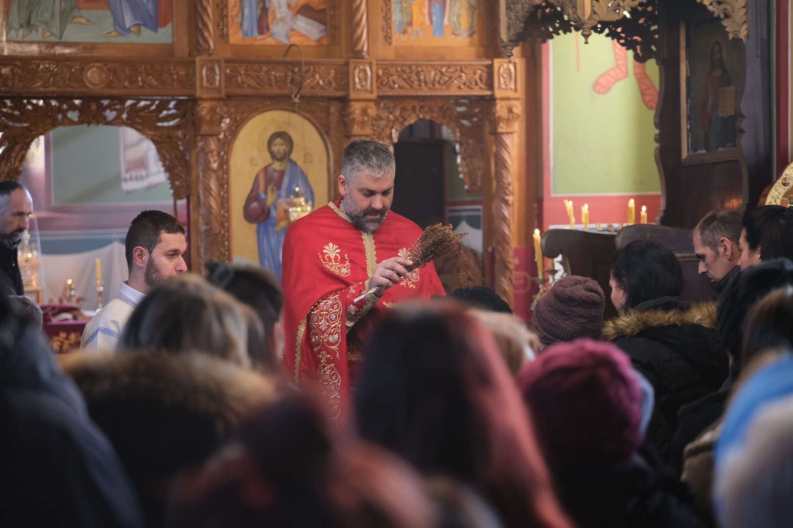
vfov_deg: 16.3
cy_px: 264
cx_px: 396
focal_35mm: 84
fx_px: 1850
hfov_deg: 24.2
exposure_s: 1/320
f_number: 1.7
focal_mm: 56
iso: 1600
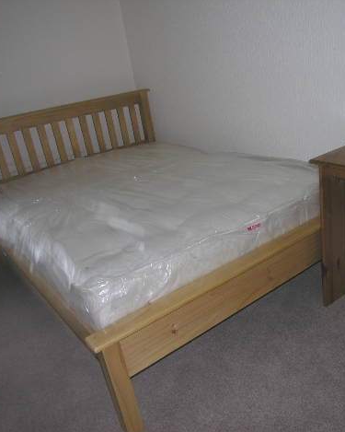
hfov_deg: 44.9
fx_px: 409
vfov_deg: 55.7
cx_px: 237
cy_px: 219
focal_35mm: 32
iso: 50
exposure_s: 1/60.1
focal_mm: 6.1
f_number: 2.6
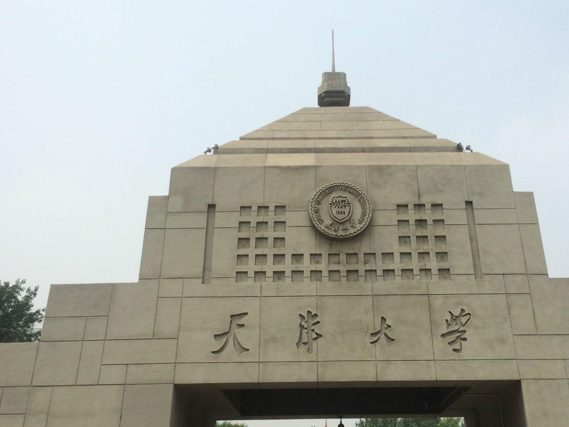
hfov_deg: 51.2
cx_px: 320
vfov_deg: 39.6
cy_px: 228
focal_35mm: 36
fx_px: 592
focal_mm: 4.15
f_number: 2.2
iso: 32
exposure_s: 1/4566
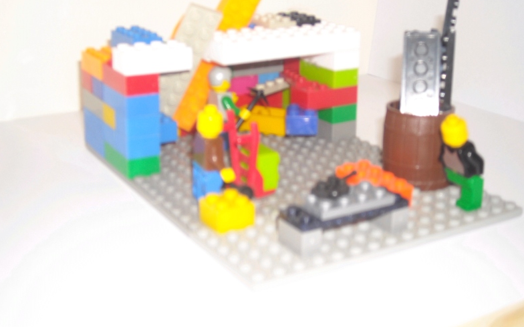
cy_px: 155
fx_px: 757
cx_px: 259
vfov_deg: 24.4
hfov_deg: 38.2
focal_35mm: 53
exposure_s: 1/60
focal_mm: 7.92
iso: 64
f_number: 3.2
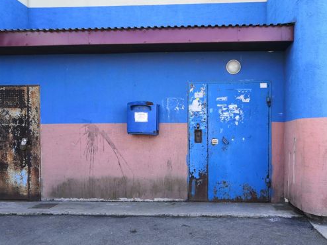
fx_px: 330
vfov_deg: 40.5
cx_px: 196
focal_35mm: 35
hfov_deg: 52.3
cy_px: 144
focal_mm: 3.95
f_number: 1.8
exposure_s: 1/187
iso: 50
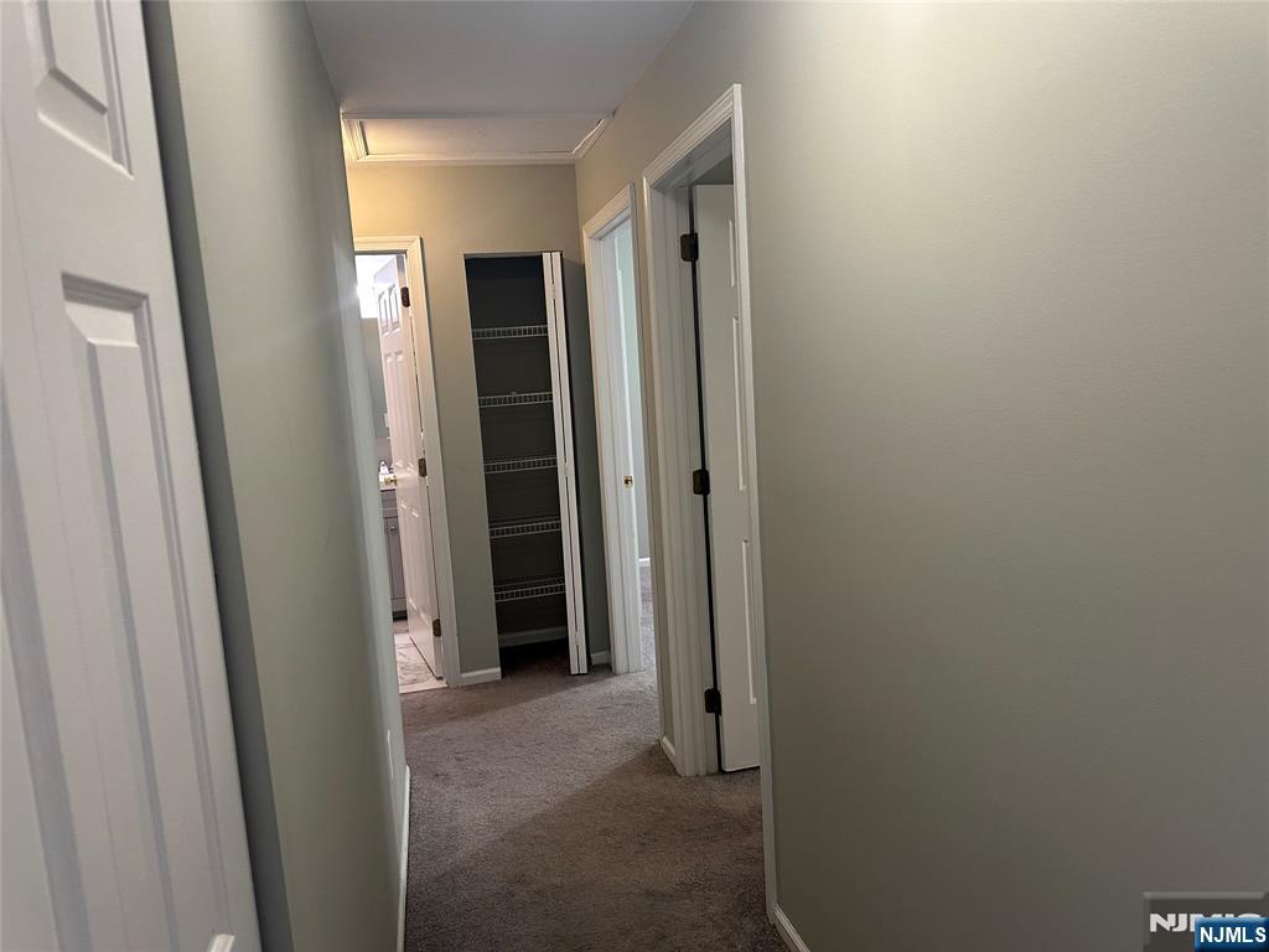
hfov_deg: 71.6
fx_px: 880
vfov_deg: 56.8
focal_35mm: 24
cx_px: 634
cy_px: 476
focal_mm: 6.86
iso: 250
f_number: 1.78
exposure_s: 1/60
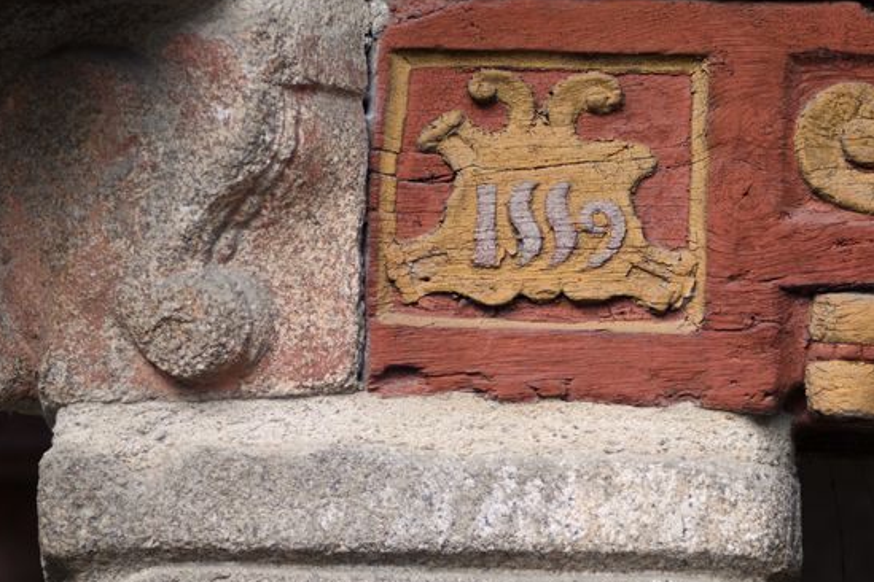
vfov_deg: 4.0
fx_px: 8351
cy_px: 361
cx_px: 544
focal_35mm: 344
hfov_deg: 6.0
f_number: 2.8
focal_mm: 180
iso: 320
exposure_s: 1/640
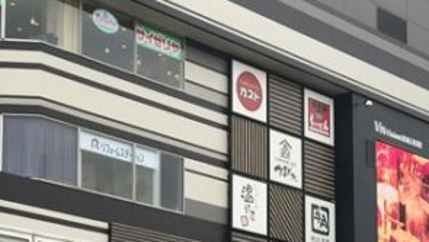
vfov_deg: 10.1
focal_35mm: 118
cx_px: 349
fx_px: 1342
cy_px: 283
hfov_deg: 18.0
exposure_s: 1/223
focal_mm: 6.6
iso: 20
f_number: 2.8
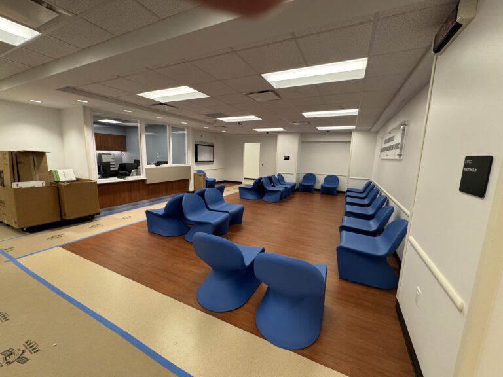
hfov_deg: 102.1
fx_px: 203
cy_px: 188
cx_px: 252
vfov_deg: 85.7
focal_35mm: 14
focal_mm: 2.22
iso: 160
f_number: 2.2
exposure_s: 1/99
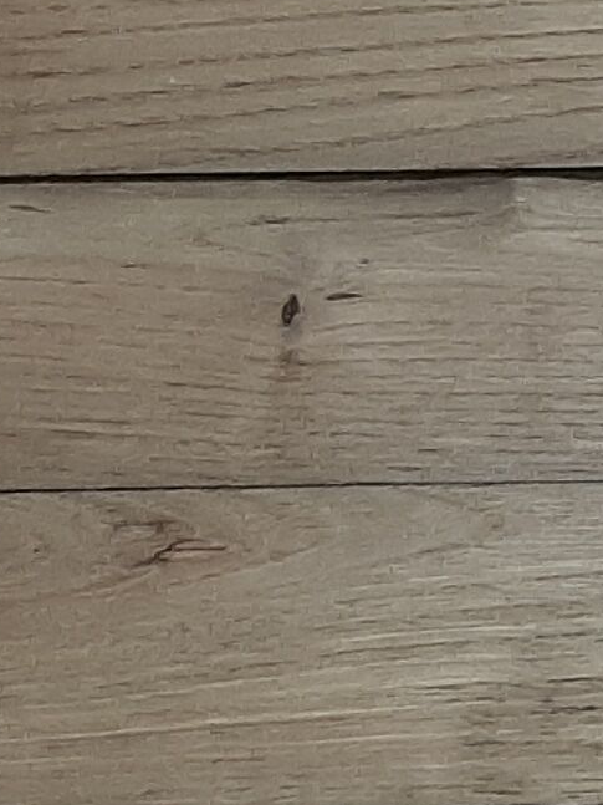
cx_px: 896
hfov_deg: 8.9
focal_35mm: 162
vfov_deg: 12.2
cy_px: 434
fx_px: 3764
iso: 160
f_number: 1.7
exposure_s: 1/50
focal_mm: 3.93
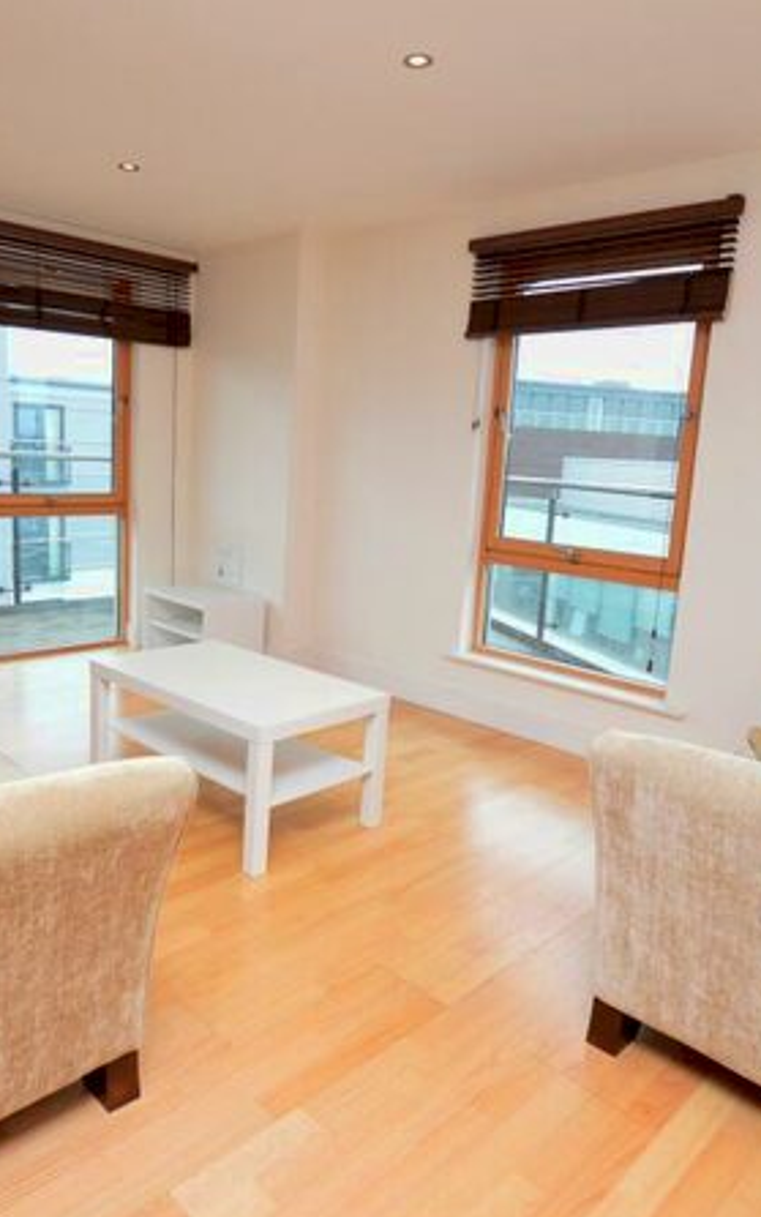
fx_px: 796
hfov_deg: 50.8
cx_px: 314
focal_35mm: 24
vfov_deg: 74.8
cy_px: 611
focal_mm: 10
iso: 400
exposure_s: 1/80
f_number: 4.5
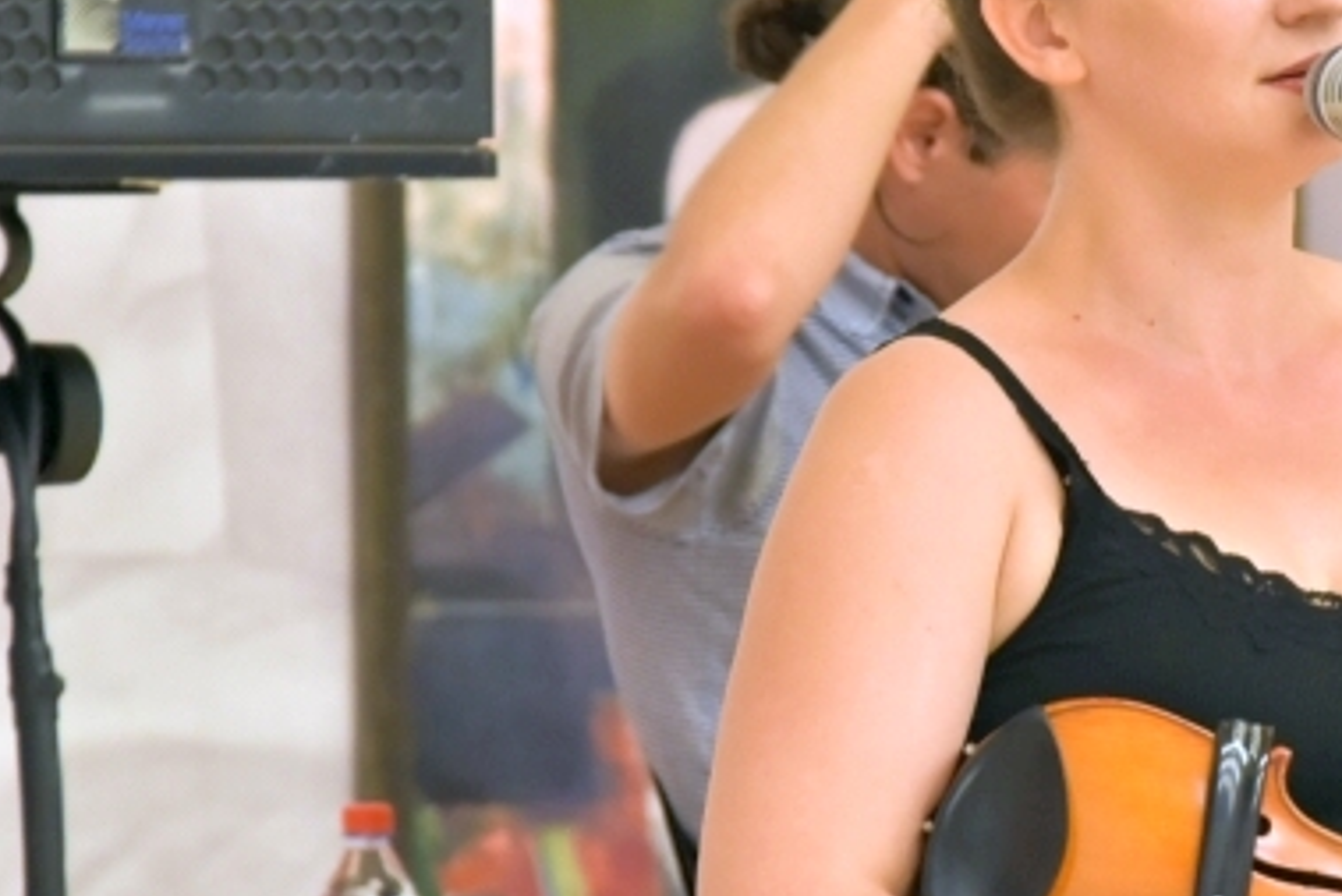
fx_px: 12382
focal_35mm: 332
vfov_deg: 4.1
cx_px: 1239
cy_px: 367
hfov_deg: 6.2
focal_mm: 105
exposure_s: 1/50
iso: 1600
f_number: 5.6
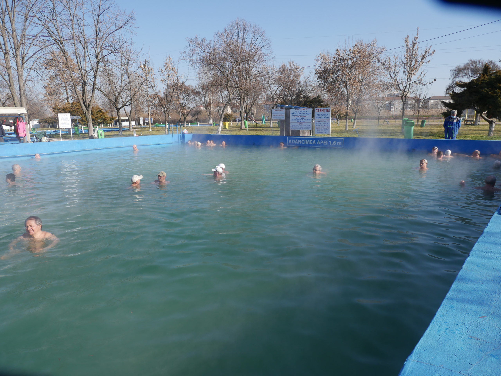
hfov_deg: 71.6
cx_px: 250
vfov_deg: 56.8
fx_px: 347
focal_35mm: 24
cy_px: 188
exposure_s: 1/400
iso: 200
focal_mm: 12
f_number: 6.3
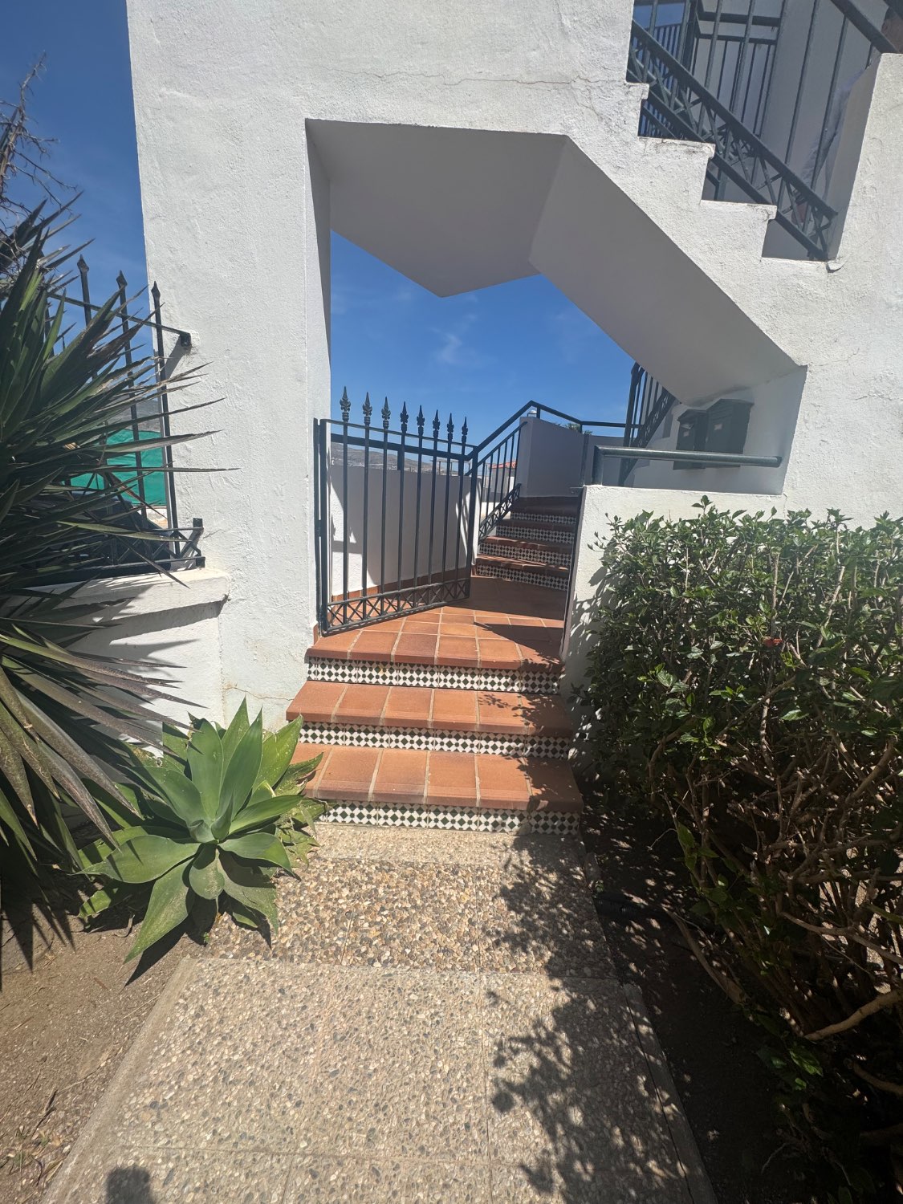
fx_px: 487
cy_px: 602
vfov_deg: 102.1
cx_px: 452
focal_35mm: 14
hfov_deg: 85.7
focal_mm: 2.22
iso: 50
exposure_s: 1/2494
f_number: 2.2
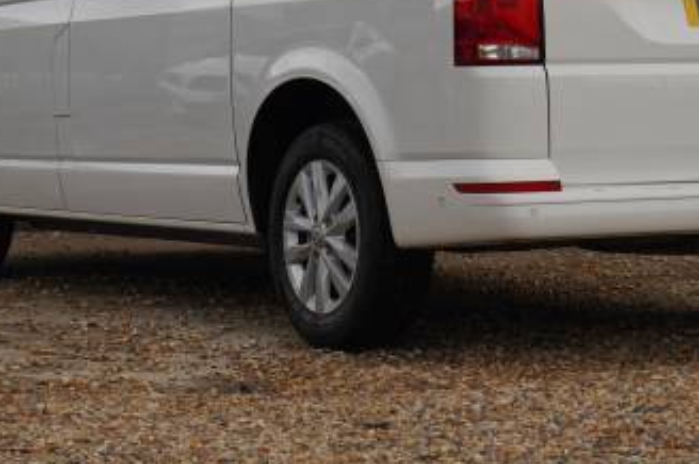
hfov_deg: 17.1
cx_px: 428
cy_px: 49
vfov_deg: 11.3
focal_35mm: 120
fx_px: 2327
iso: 160
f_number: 5.6
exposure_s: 1/200
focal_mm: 41
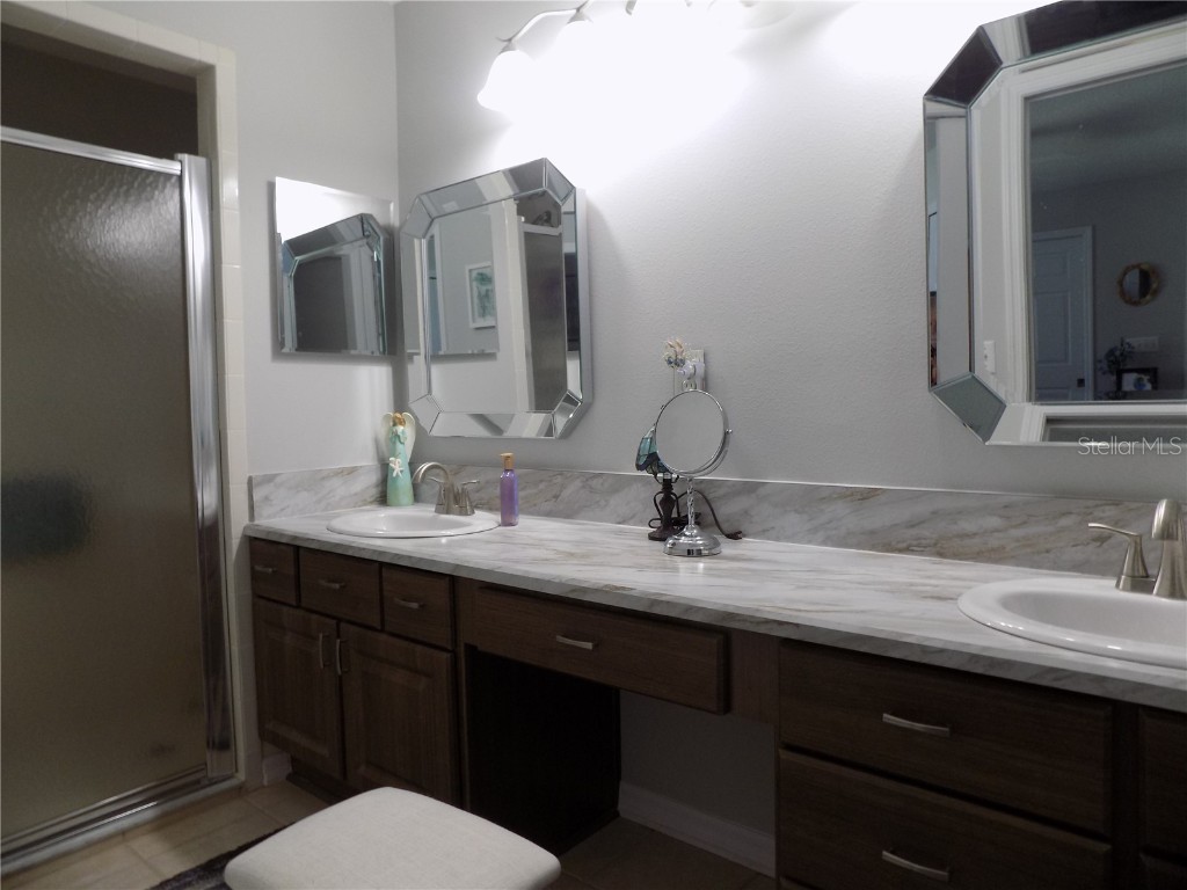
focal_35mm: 23
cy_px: 445
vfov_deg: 58.9
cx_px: 594
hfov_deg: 73.9
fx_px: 789
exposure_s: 1/30
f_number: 3.1
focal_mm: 4
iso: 100
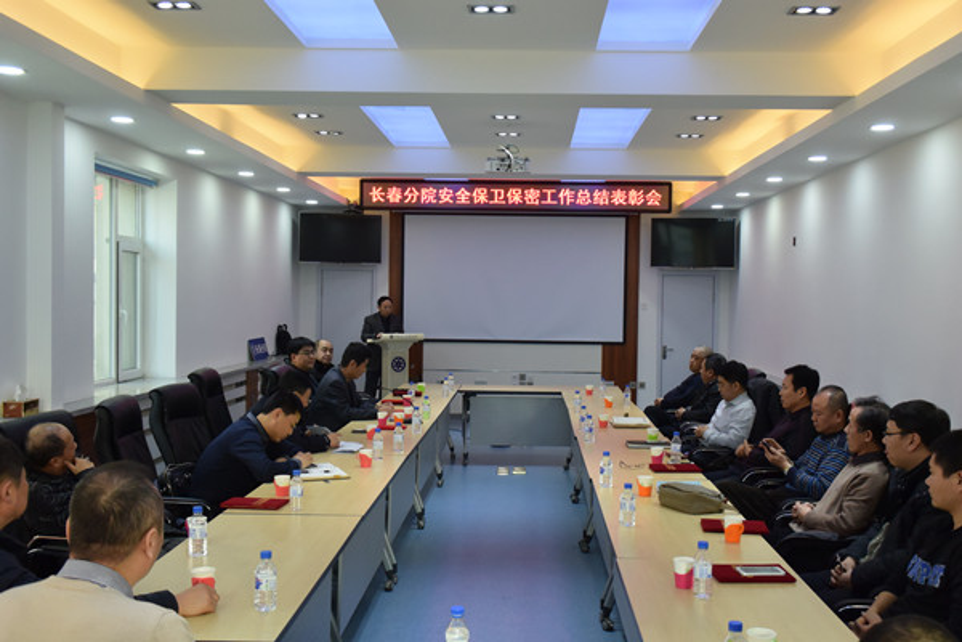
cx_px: 481
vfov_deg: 34.2
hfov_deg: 49.6
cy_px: 321
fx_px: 1042
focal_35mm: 39
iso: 800
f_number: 4.2
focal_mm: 14.7
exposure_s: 1/100
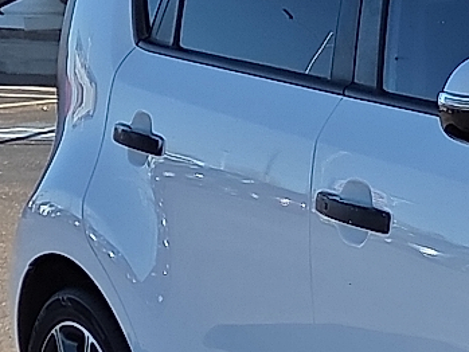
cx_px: 970
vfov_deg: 9.4
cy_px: 412
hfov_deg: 11.3
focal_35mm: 156
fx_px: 2114
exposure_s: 1/2000
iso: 25
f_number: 1.8
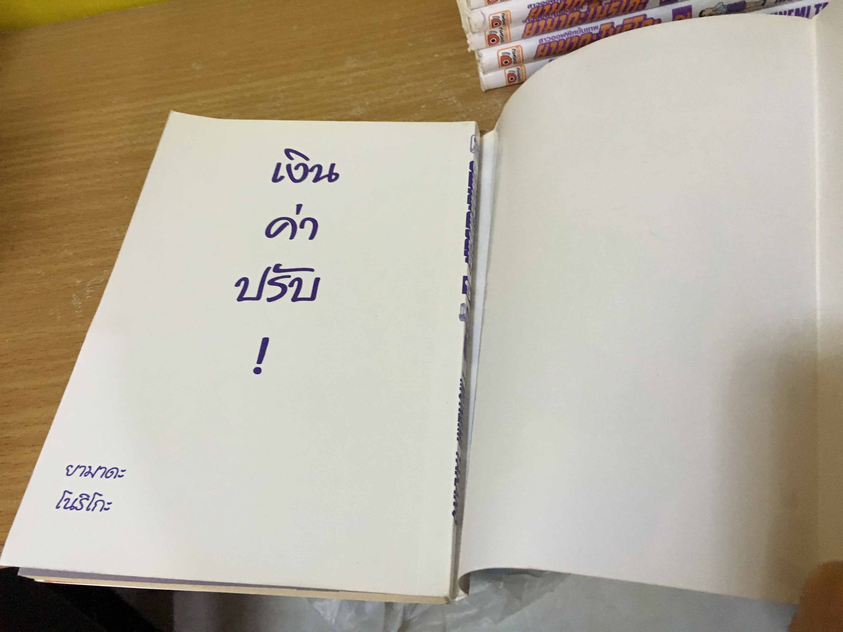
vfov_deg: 48.2
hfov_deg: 61.7
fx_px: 706
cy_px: 316
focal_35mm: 29
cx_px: 422
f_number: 2.2
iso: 200
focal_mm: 4.15
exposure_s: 1/33
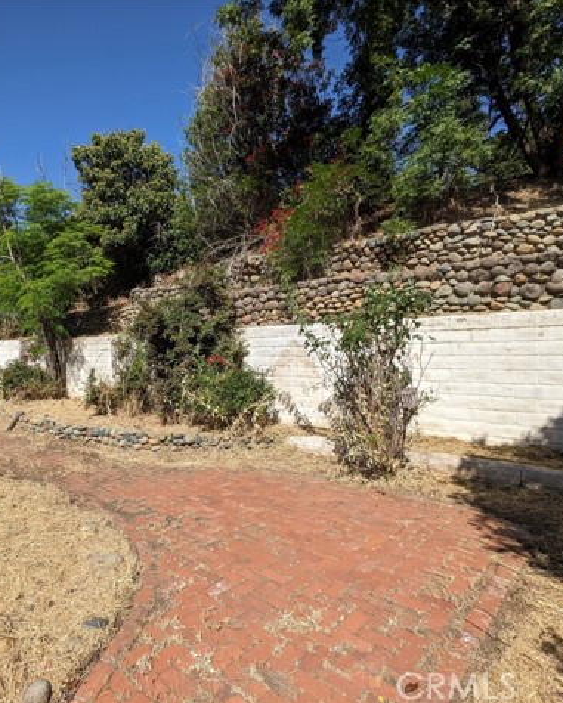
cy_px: 353
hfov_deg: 63.3
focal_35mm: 21
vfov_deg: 77.6
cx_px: 171
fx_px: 437
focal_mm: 2.22
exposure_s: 1/1692
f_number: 2.2
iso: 40
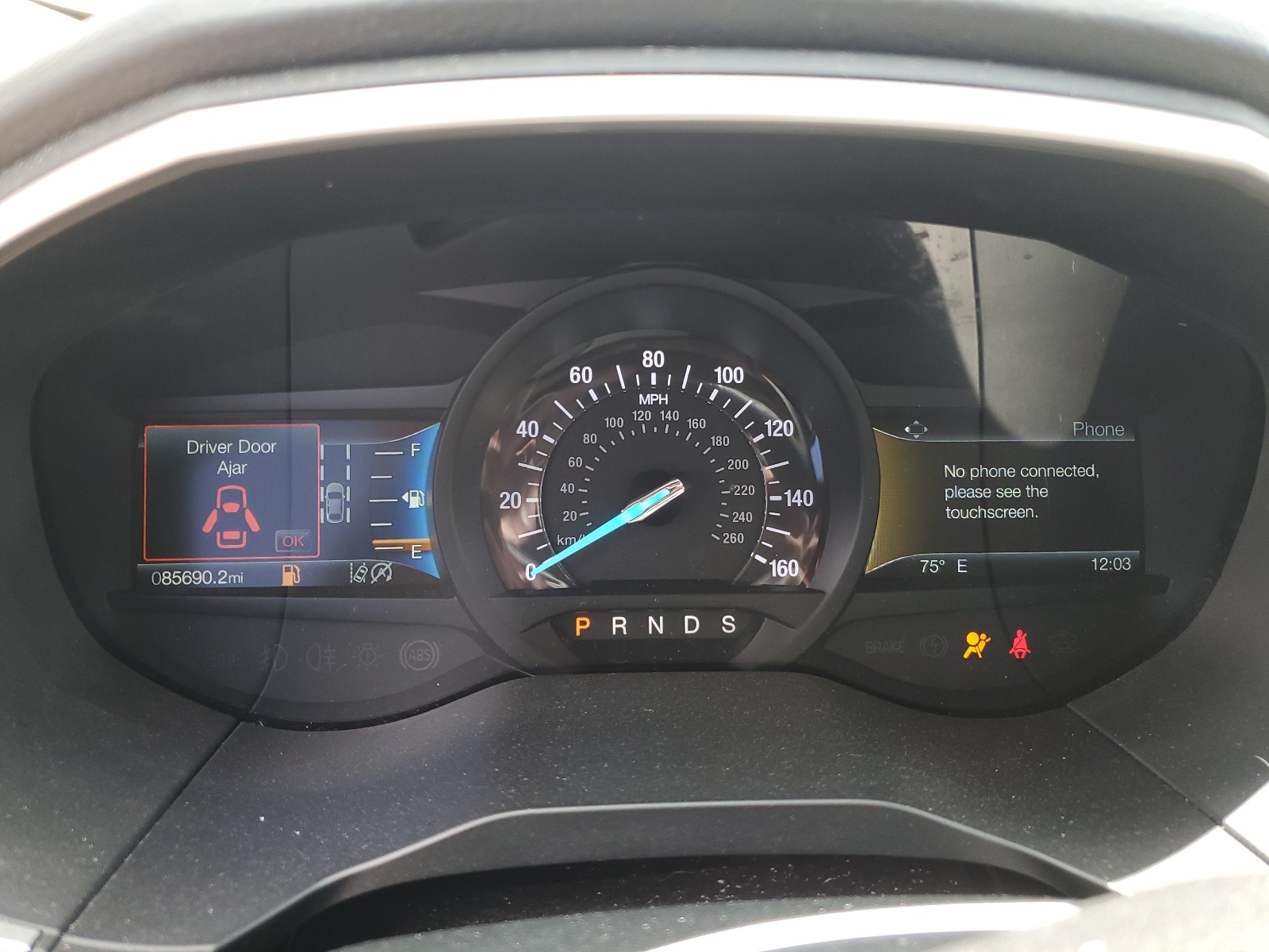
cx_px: 634
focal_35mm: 26
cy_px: 476
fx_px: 953
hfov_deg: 67.3
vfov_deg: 53.1
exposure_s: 1/120
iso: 61
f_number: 1.5
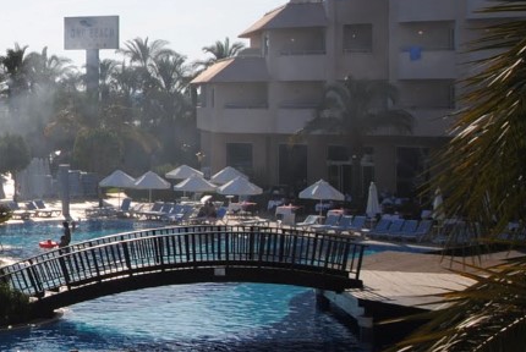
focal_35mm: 96
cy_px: 127
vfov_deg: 14.3
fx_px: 1405
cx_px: -120
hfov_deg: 19.8
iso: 100
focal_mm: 24
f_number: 10
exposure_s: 1/400
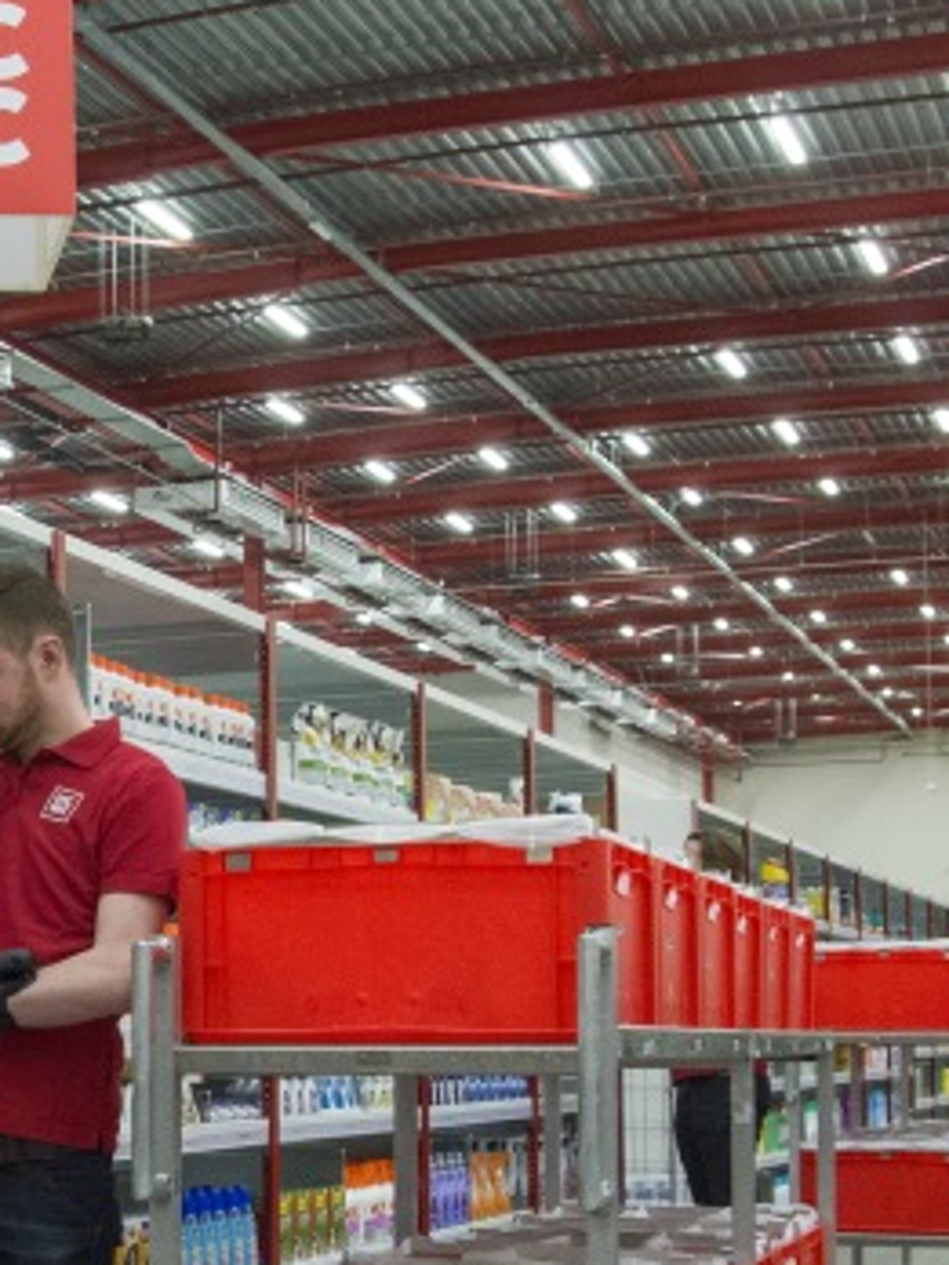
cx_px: -33
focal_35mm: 70
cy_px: 838
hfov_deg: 20.2
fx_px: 2573
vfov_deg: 27.5
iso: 1000
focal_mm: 17
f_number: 5
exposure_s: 1/30
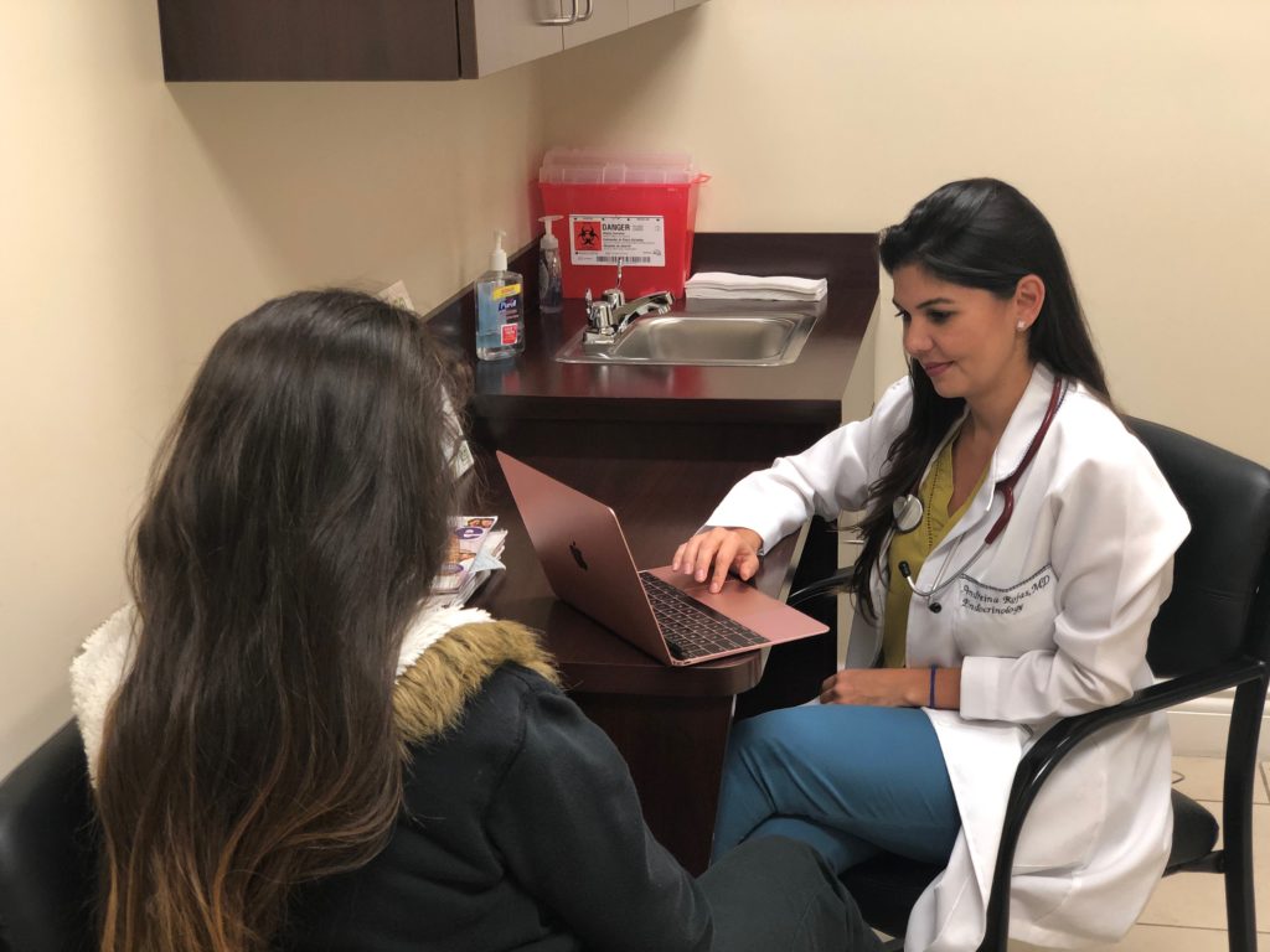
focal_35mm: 52
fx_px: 1908
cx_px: 635
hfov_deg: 36.8
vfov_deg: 28.0
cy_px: 476
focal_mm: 6
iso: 100
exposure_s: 1/30
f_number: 2.4
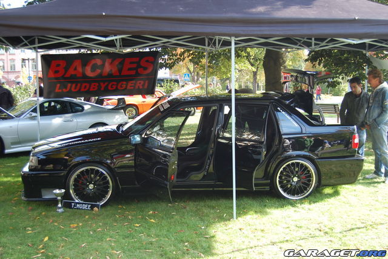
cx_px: 194
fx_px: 485
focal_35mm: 45
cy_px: 130
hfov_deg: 43.6
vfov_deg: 29.8
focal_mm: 30
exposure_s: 1/80
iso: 200
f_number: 4.5
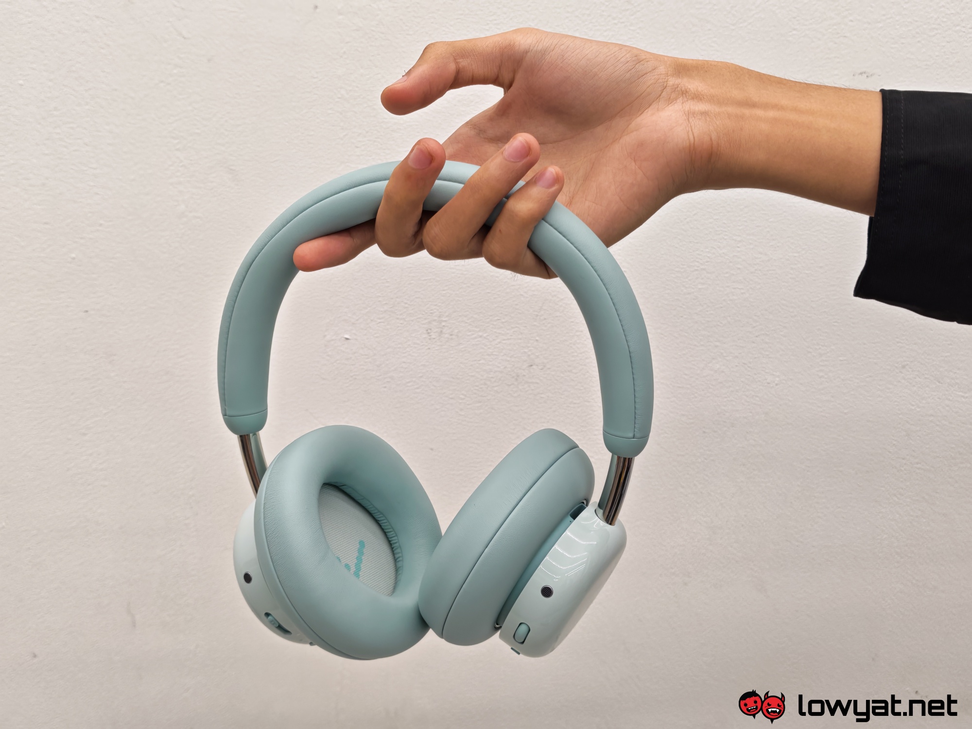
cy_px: 364
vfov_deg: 31.5
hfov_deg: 41.2
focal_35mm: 46
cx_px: 486
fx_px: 1292
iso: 64
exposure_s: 1/50
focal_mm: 5.4
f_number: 1.6
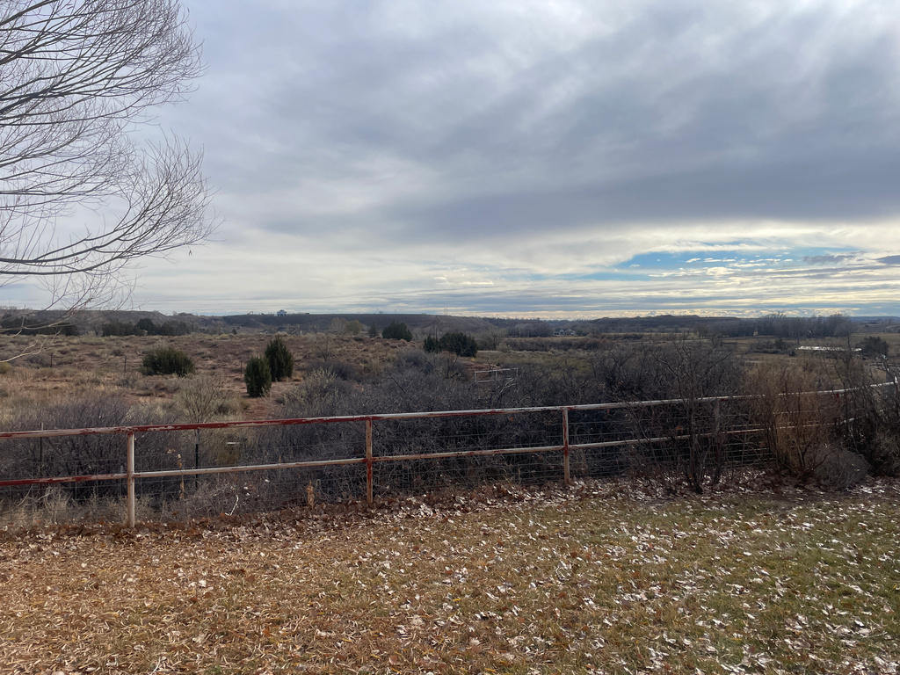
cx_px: 450
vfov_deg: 53.1
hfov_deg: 67.3
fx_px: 676
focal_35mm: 26
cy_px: 338
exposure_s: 1/6135
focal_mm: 4.2
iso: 32
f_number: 1.6
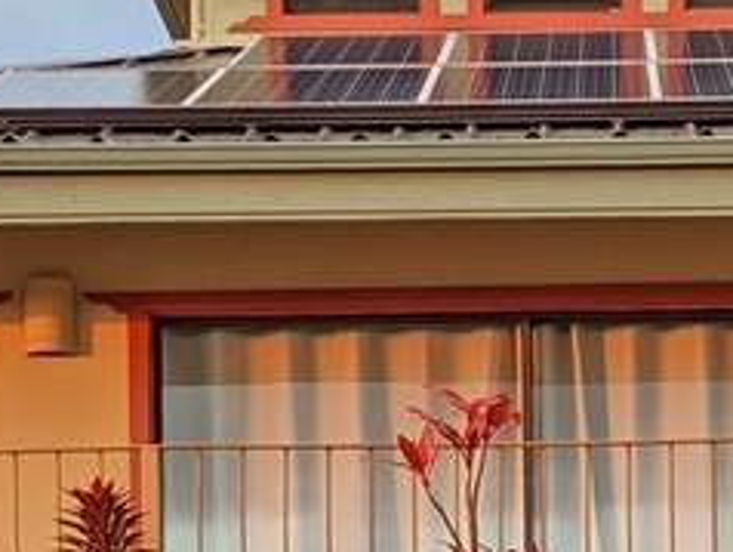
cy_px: 463
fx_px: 3073
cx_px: 496
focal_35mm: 145
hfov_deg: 13.6
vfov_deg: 10.2
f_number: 1.73
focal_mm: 4.38
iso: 57
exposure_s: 1/191
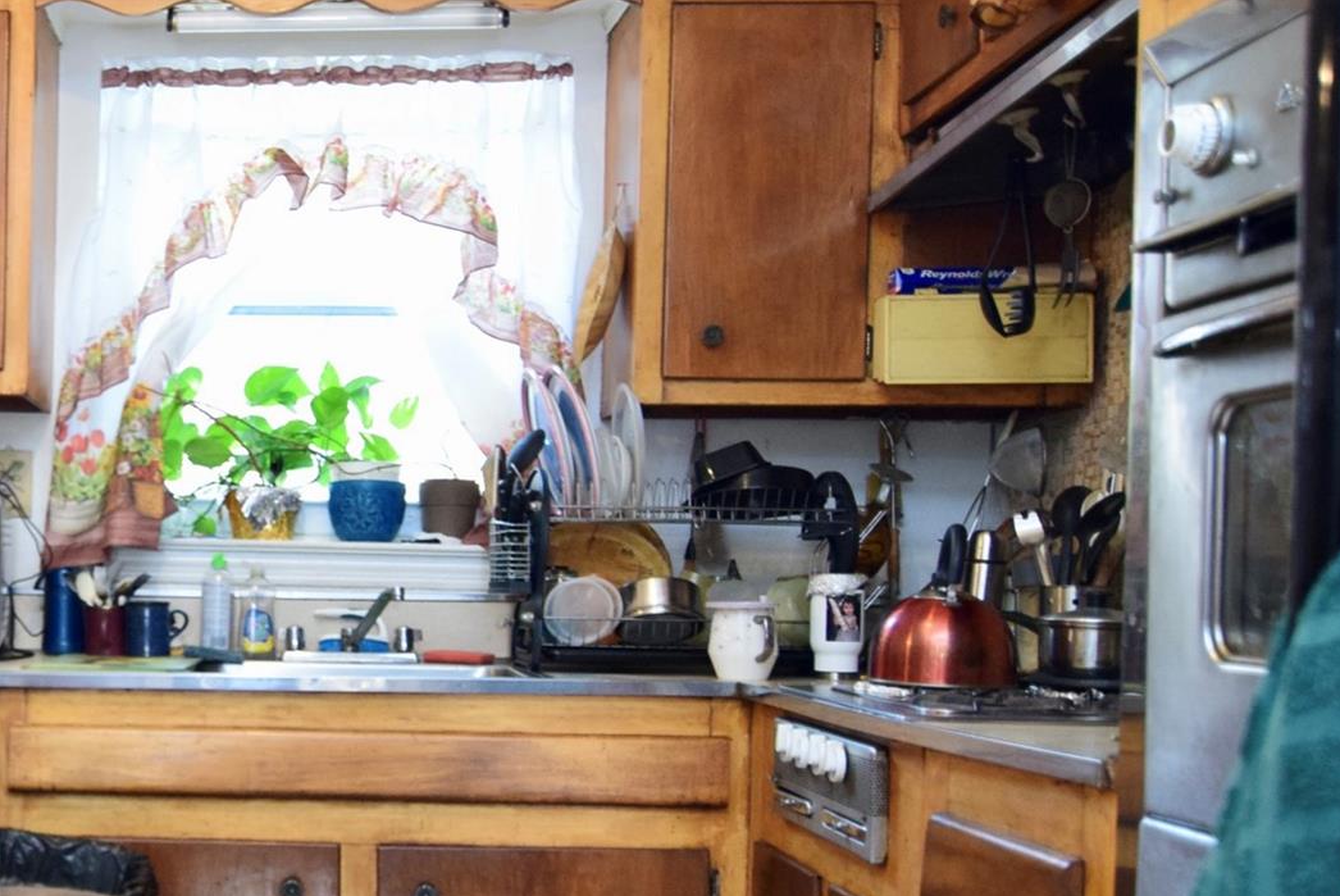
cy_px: 609
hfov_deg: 38.6
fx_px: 1751
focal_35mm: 47
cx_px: 101
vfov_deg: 28.5
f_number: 2.8
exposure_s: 1/60
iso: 1600
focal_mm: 16
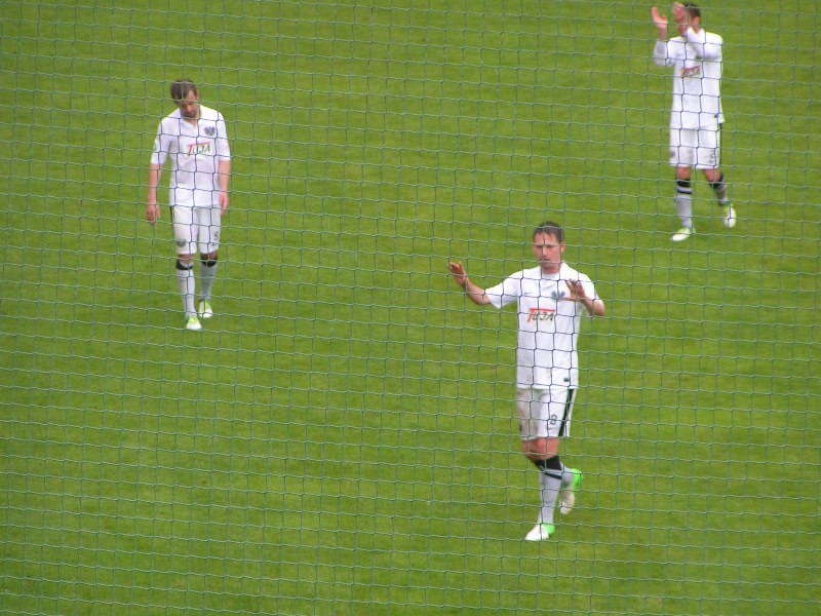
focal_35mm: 271
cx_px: 410
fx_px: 6427
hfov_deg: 7.3
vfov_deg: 5.5
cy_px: 308
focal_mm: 41.4
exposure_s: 1/320
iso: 80
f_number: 3.5
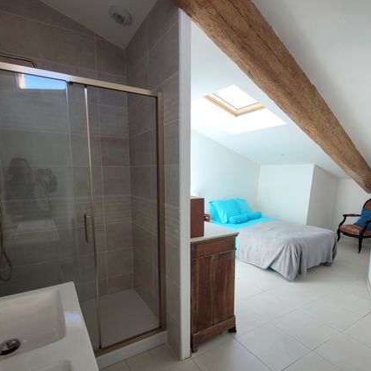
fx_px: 230
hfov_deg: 77.7
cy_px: 203
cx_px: 192
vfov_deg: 77.5
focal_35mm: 19
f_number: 2.2
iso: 50
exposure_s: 1/100
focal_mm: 1.74
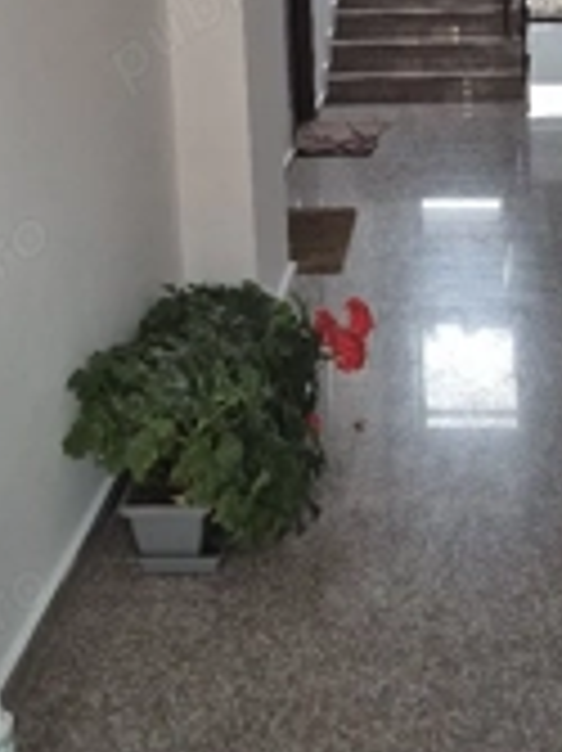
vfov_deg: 32.6
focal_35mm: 55
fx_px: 1192
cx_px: 342
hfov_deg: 26.5
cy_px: 27
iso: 100
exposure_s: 1/50
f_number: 1.8
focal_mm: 5.4
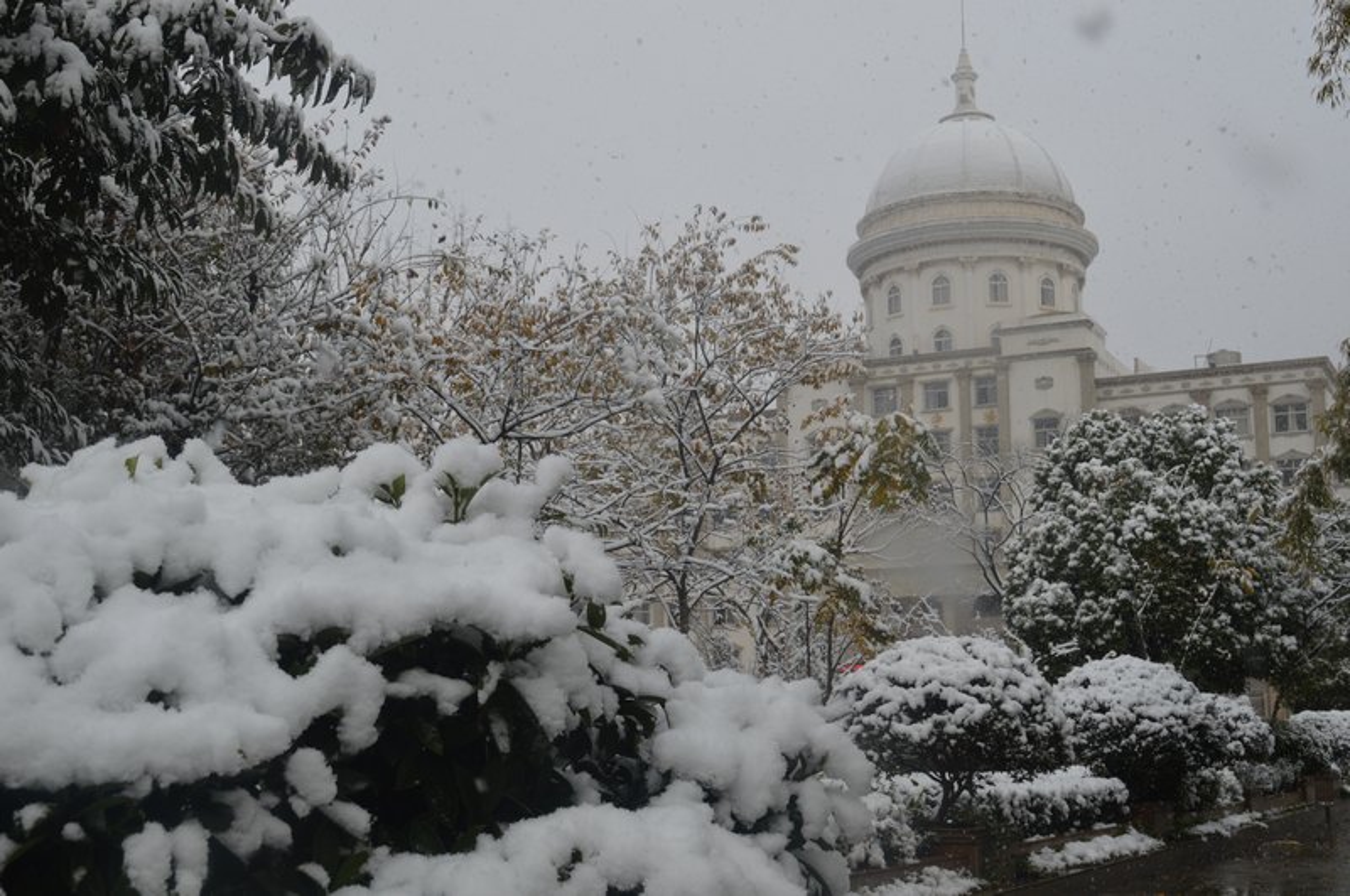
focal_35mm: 46
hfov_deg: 42.4
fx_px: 1741
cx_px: 675
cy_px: 448
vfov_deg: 28.9
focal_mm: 31
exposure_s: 1/200
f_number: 7.1
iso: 100
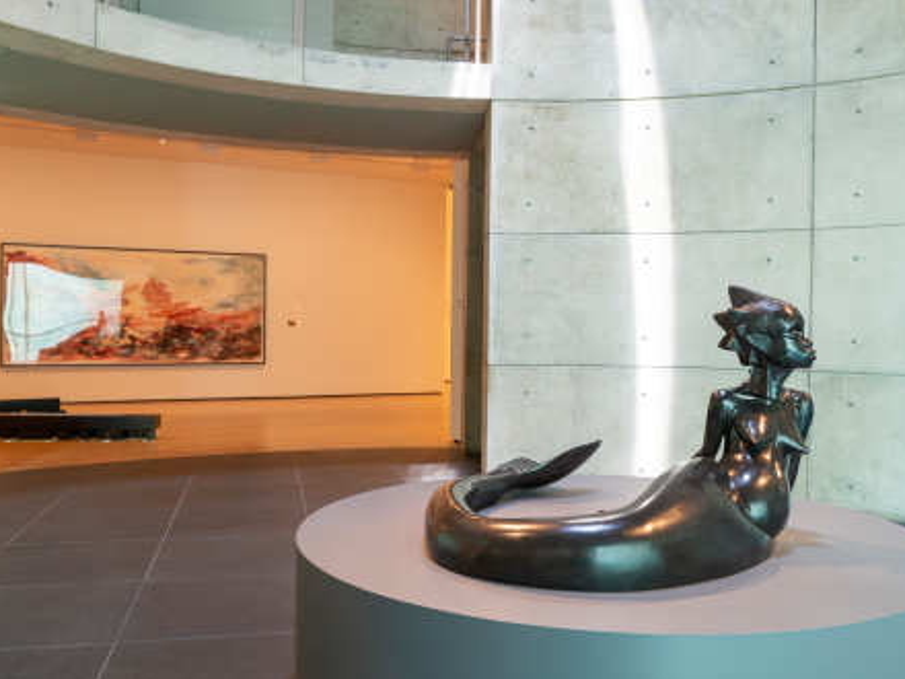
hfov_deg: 52.6
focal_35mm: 35
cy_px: 342
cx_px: 459
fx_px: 915
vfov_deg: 40.7
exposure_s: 1/8
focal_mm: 32
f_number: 8
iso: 400
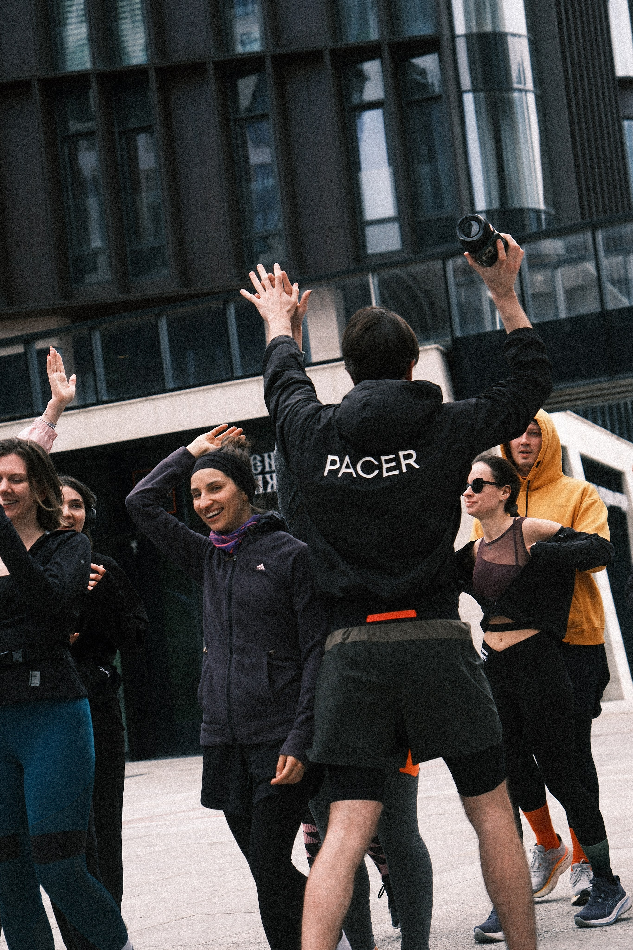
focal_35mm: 76
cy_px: 475
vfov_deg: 26.7
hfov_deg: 17.9
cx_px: 316
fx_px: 2004
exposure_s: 1/400
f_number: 4
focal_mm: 50.5
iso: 400
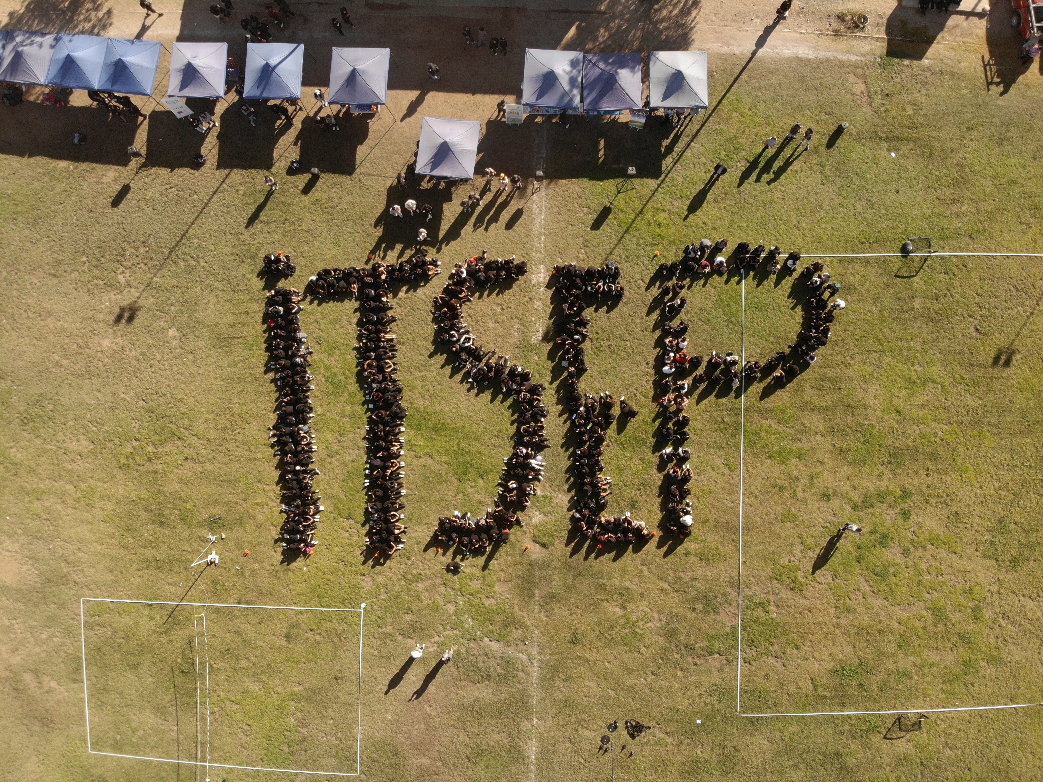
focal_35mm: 24
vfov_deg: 56.8
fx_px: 723
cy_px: 391
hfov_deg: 71.6
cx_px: 522
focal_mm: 4.5
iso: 100
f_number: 2.8
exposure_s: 1/520
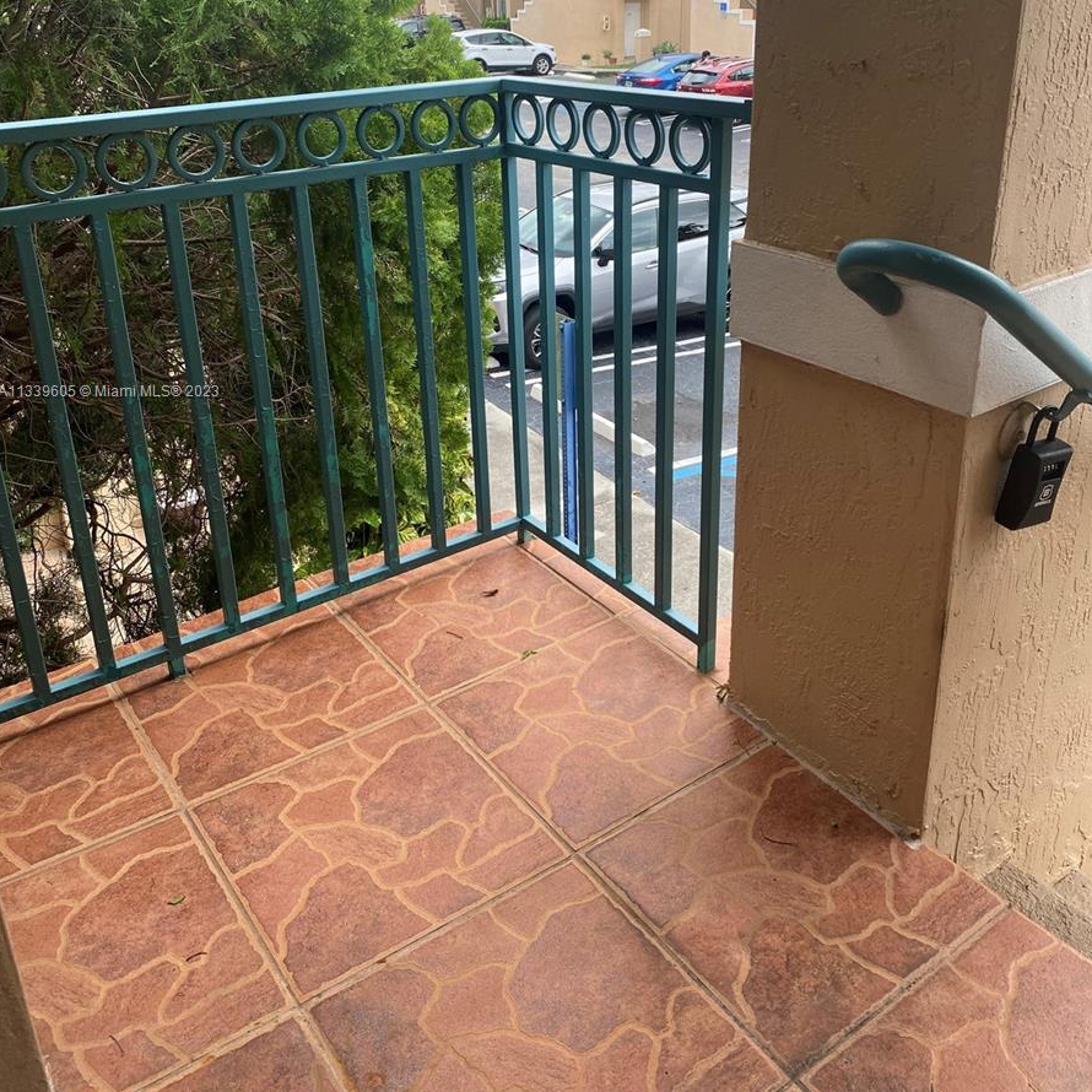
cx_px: 547
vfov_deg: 51.8
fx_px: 1106
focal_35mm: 31
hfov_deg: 52.5
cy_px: 393
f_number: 1.8
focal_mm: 4.25
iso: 32
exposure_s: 1/414
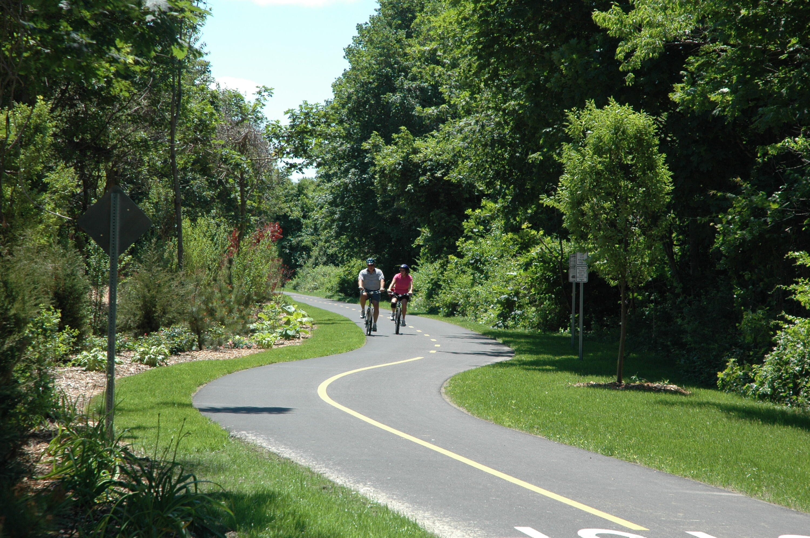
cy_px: 269
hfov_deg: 19.5
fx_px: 2360
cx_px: 405
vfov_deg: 13.0
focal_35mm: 105
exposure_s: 1/250
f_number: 8
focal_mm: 70
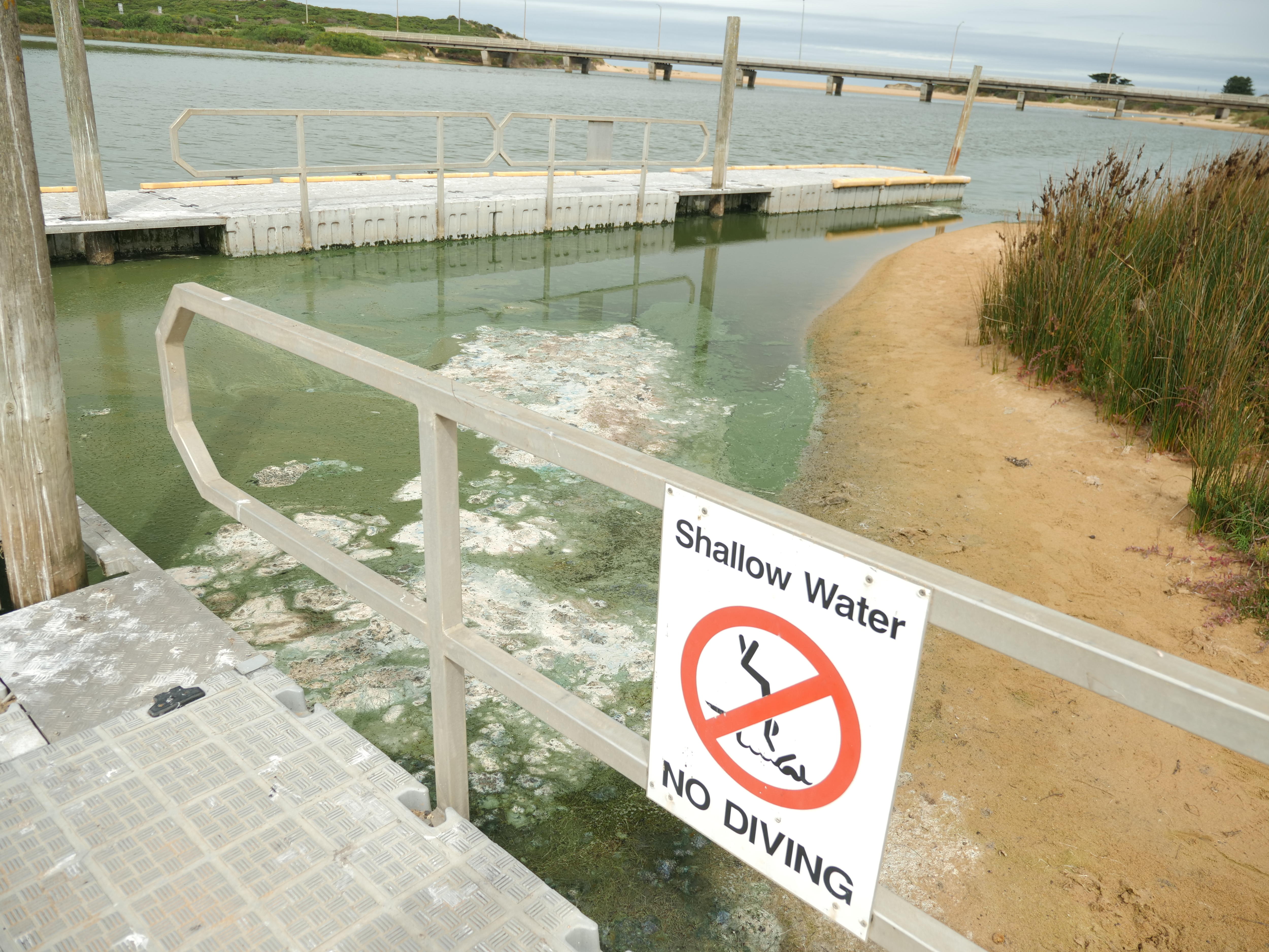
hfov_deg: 67.3
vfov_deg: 53.1
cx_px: 634
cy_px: 476
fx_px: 953
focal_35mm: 26
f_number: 3.2
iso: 100
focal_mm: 13
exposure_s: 1/200
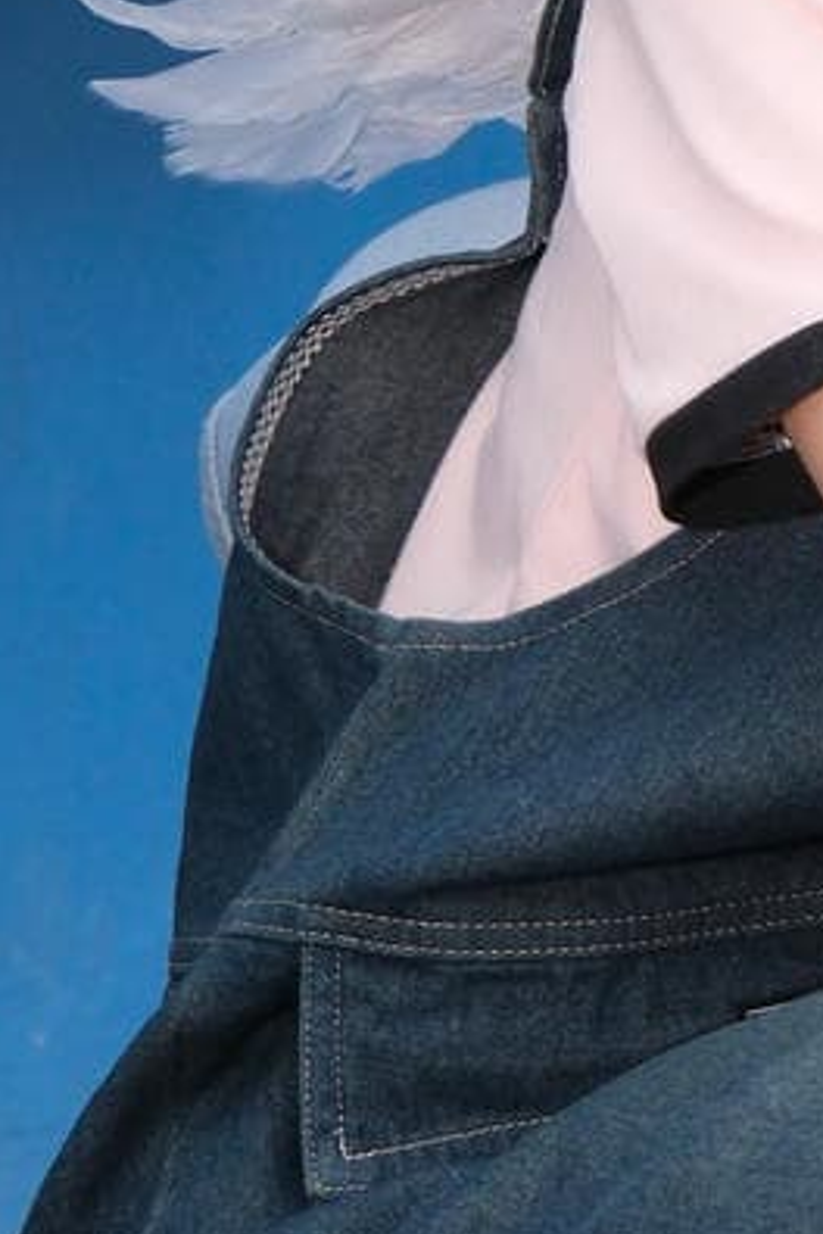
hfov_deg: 4.9
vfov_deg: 7.4
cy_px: -178
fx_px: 9498
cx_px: 1465
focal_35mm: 277
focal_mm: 40.8
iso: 1250
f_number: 4.5
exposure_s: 1/80
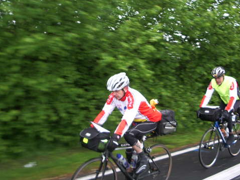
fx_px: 305
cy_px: 80
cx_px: 134
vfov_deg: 32.9
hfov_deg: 42.9
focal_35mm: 44
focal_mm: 5.8
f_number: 2.6
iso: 100
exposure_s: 1/60
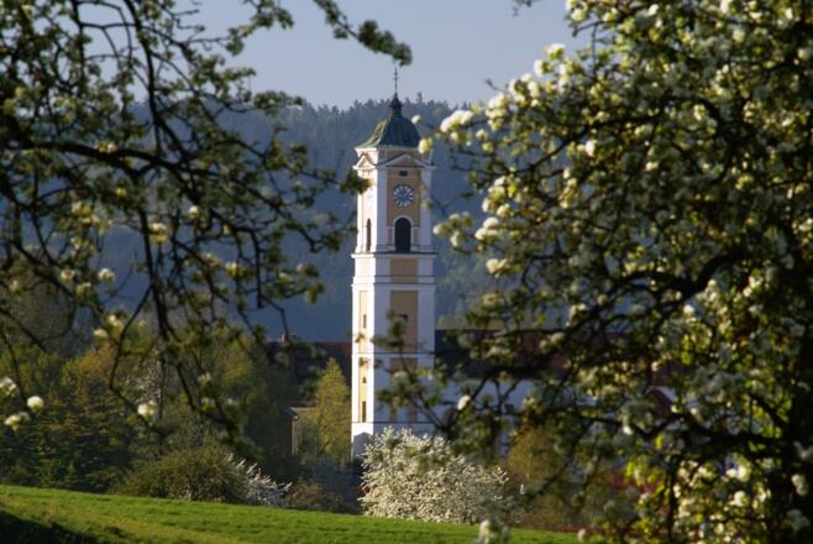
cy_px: 272
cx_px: 406
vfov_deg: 2.2
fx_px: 14240
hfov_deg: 3.3
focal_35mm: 630
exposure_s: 1/25
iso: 100
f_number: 16
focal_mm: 420
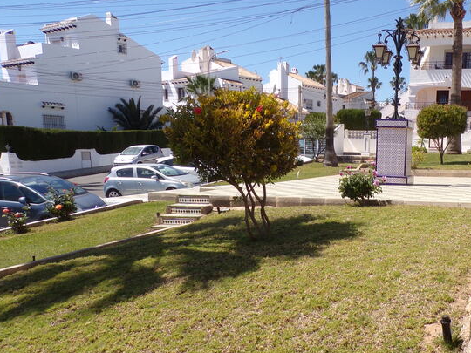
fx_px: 544
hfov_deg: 44.7
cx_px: 370
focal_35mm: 40
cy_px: 239
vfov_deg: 35.6
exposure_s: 1/340
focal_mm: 4.3
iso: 80
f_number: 5.8
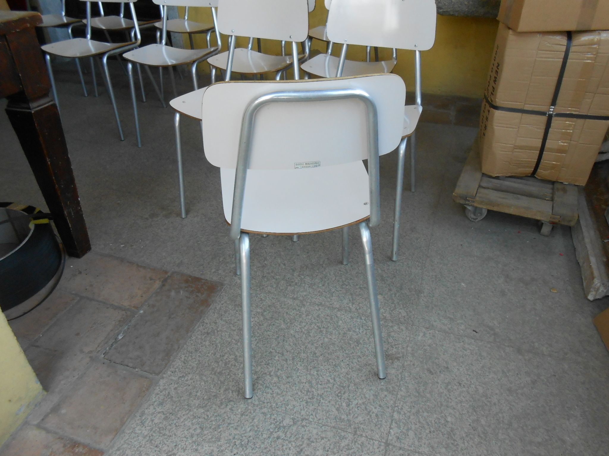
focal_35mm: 26
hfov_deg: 67.3
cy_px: 228
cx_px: 304
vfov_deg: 53.1
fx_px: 457
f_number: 3.5
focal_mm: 4.6
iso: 250
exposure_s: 1/250
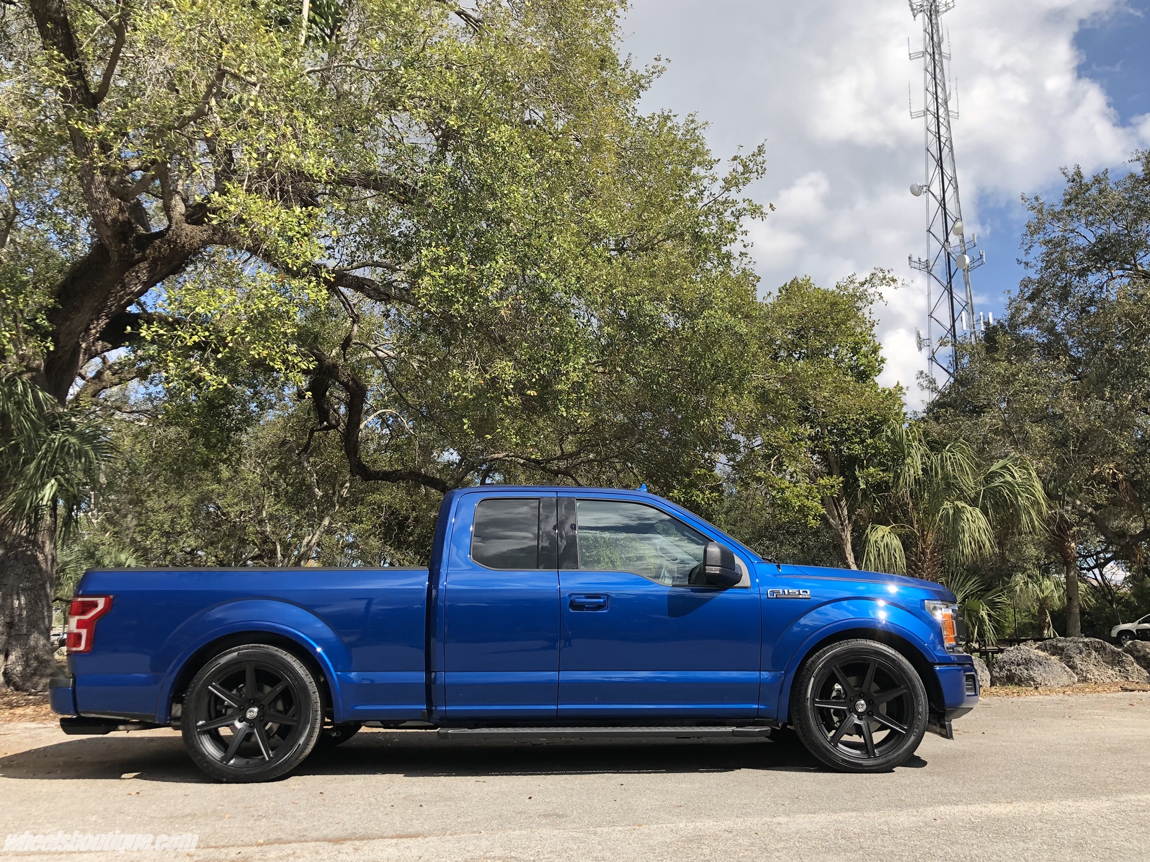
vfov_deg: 48.2
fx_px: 963
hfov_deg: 61.7
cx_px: 576
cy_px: 424
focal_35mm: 29
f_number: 1.8
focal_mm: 4
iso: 20
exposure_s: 1/1372
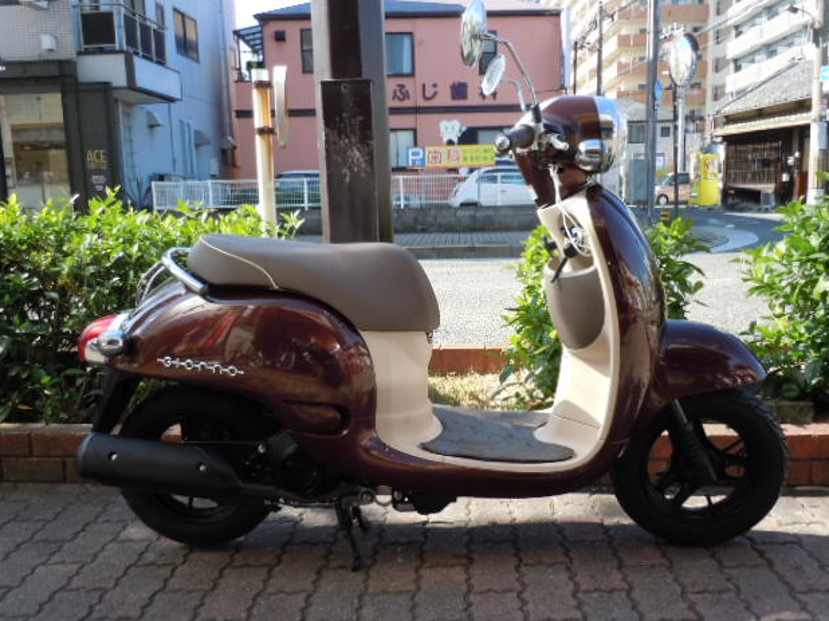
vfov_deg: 48.2
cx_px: 424
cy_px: 311
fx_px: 694
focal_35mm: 29
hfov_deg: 61.7
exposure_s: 1/160
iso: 100
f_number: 3.7
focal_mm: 5
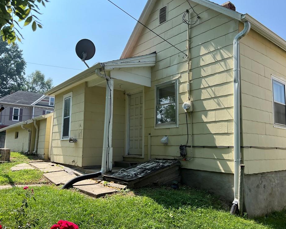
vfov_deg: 51.5
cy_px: 114
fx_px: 237
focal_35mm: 28
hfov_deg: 62.2
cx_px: 151
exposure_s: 1/2457
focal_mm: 5.7
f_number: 1.5
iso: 50
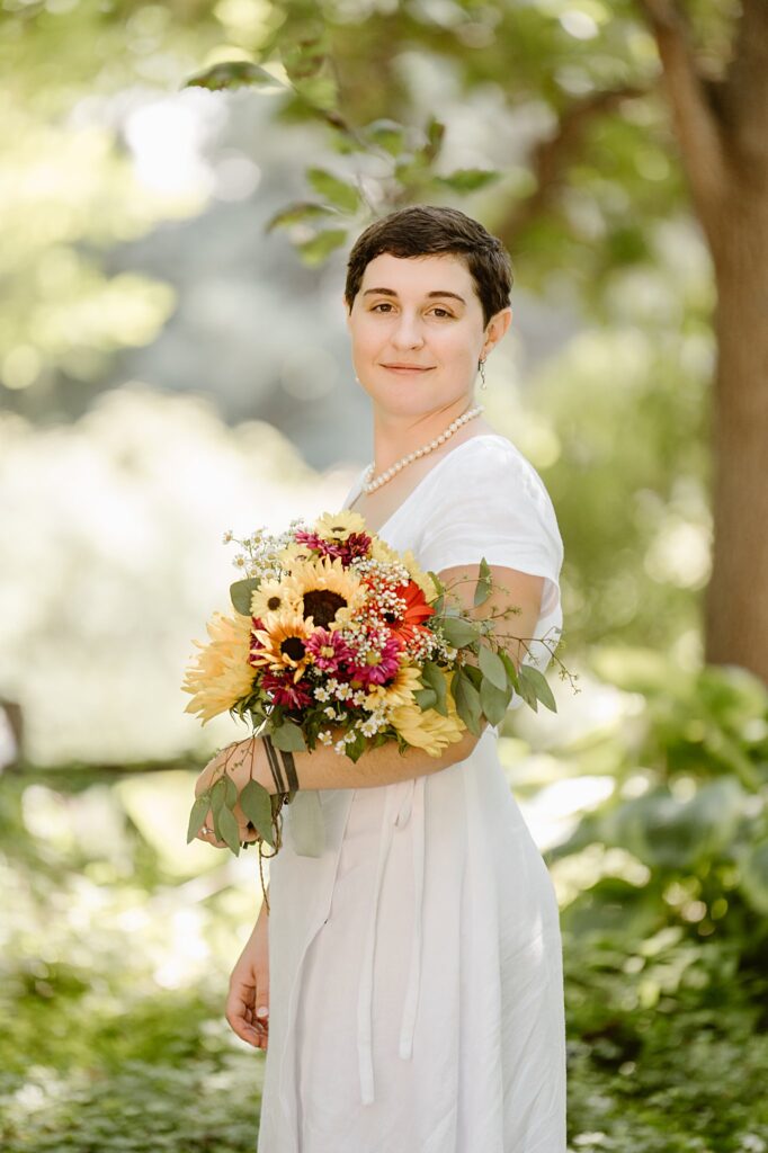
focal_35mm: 200
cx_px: 384
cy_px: 576
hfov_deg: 6.9
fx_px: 6404
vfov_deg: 10.3
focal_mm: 200
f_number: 2.8
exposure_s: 1/500
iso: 800
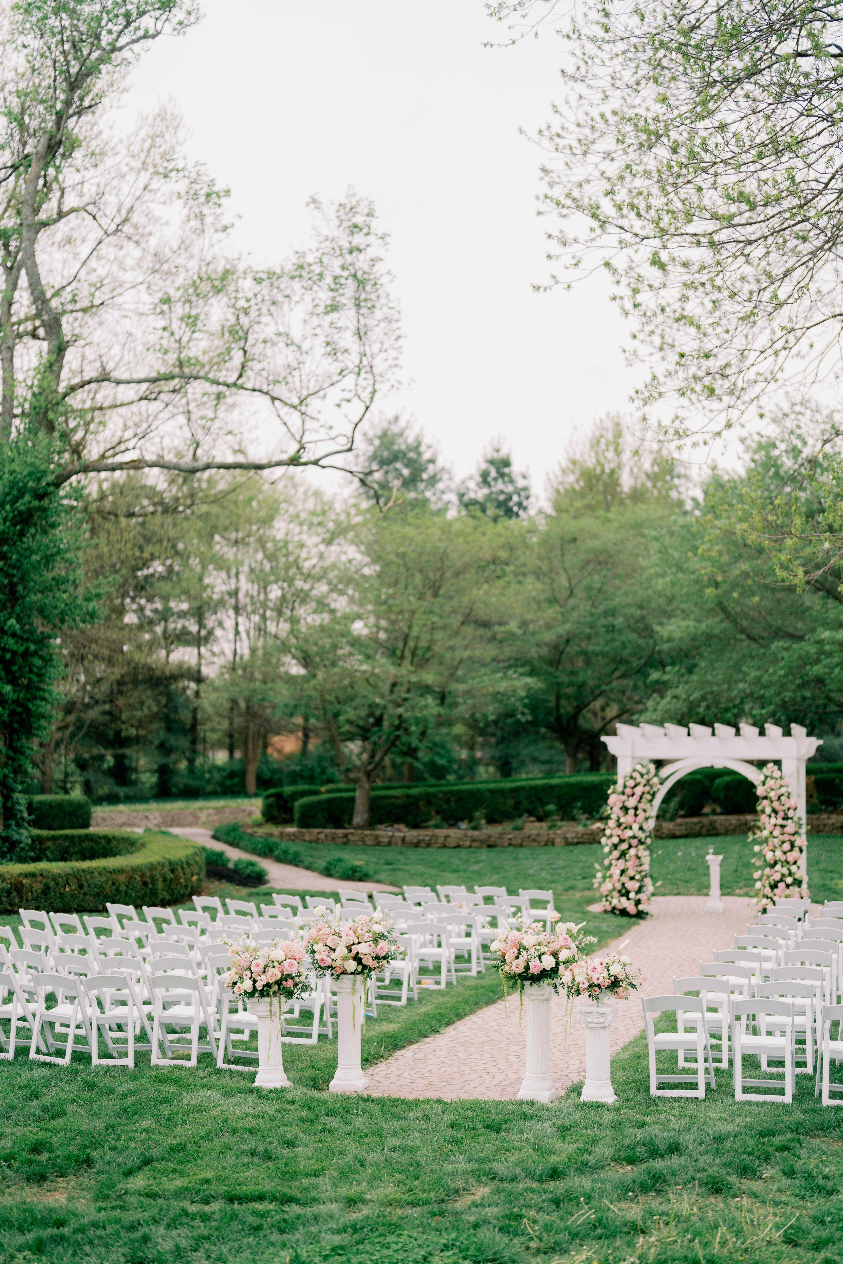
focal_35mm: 50
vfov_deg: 39.6
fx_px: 1755
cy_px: 632
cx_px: 422
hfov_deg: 27.0
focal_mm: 50
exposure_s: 1/1000
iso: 200
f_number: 1.2
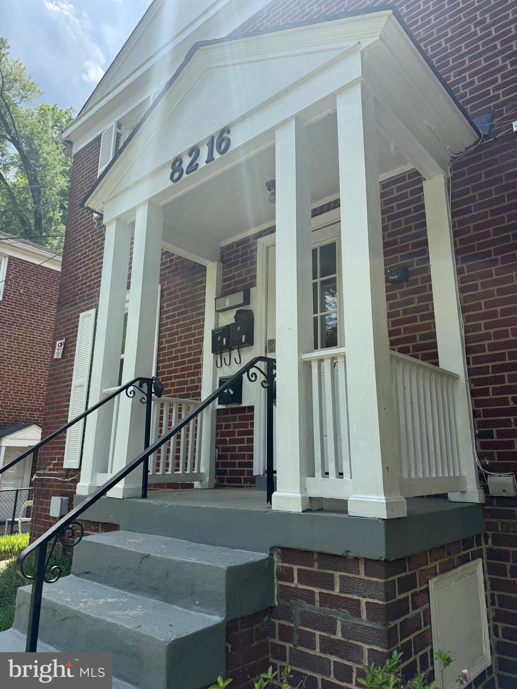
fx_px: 478
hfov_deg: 56.8
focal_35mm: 24
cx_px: 258
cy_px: 344
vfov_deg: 71.6
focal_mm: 6.76
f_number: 1.78
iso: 100
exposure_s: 1/3279
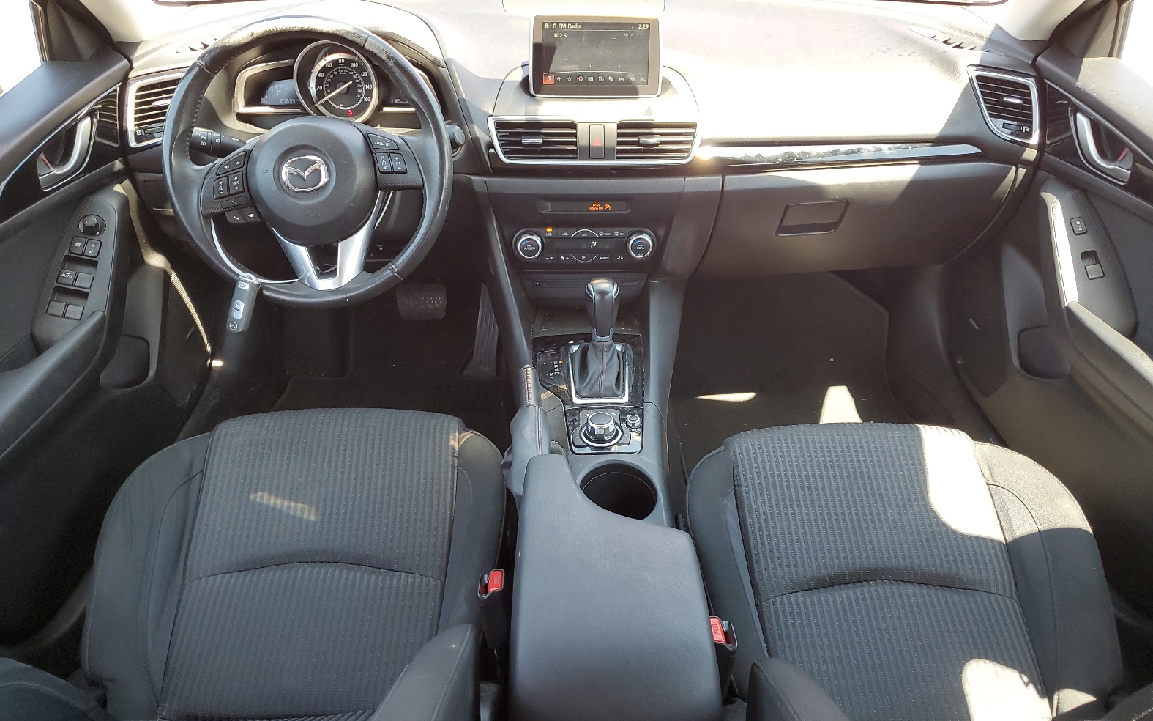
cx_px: 585
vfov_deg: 44.4
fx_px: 880
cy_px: 410
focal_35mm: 28
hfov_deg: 66.5
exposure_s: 1/120
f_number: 1.5
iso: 65
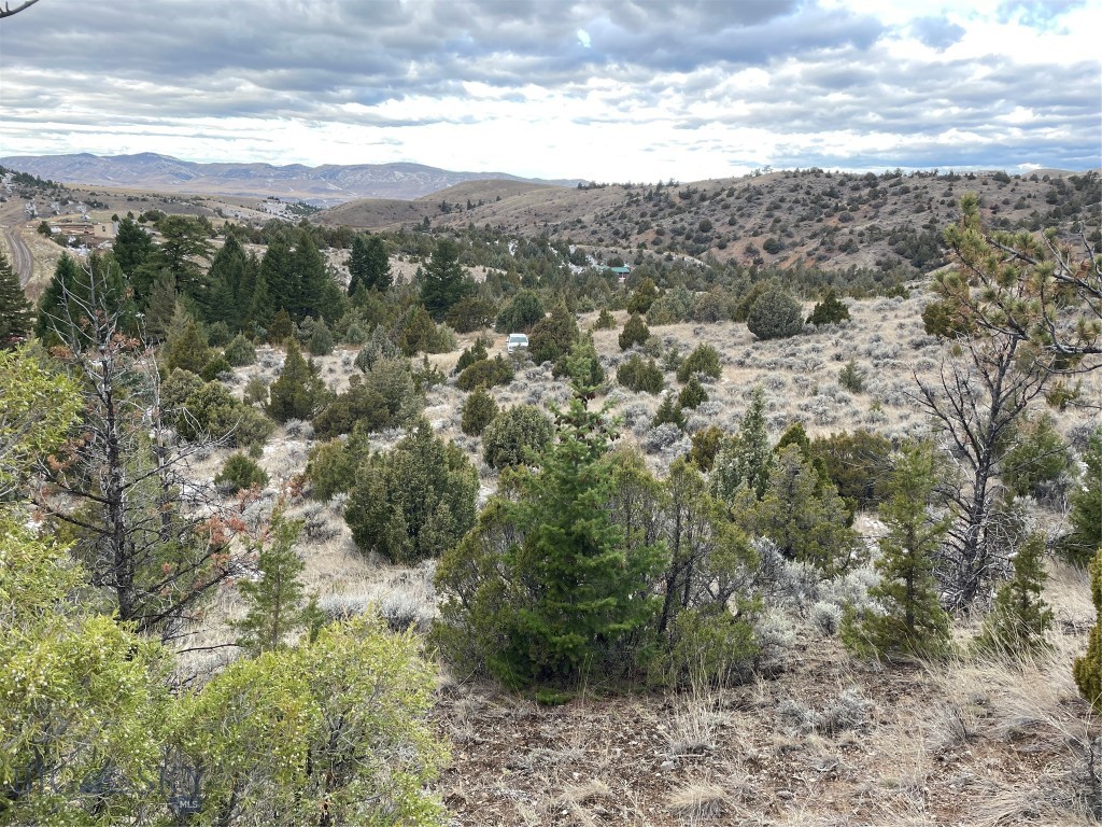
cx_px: 551
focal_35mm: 26
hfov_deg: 67.3
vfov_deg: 53.1
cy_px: 414
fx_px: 828
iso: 32
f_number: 1.6
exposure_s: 1/170
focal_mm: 4.2
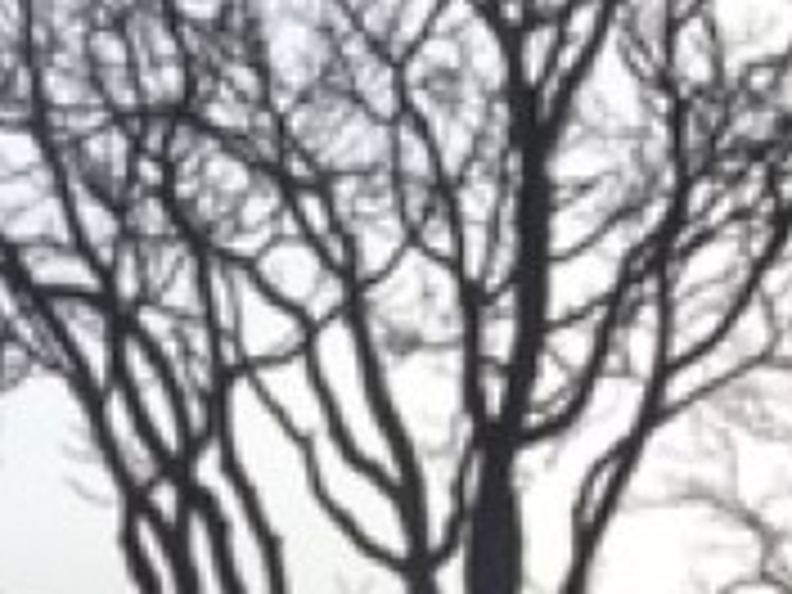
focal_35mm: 169
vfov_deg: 7.9
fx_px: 3867
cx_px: -945
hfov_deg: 10.5
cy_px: 1611
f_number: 2.2
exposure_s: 1/791
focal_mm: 4.15
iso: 32
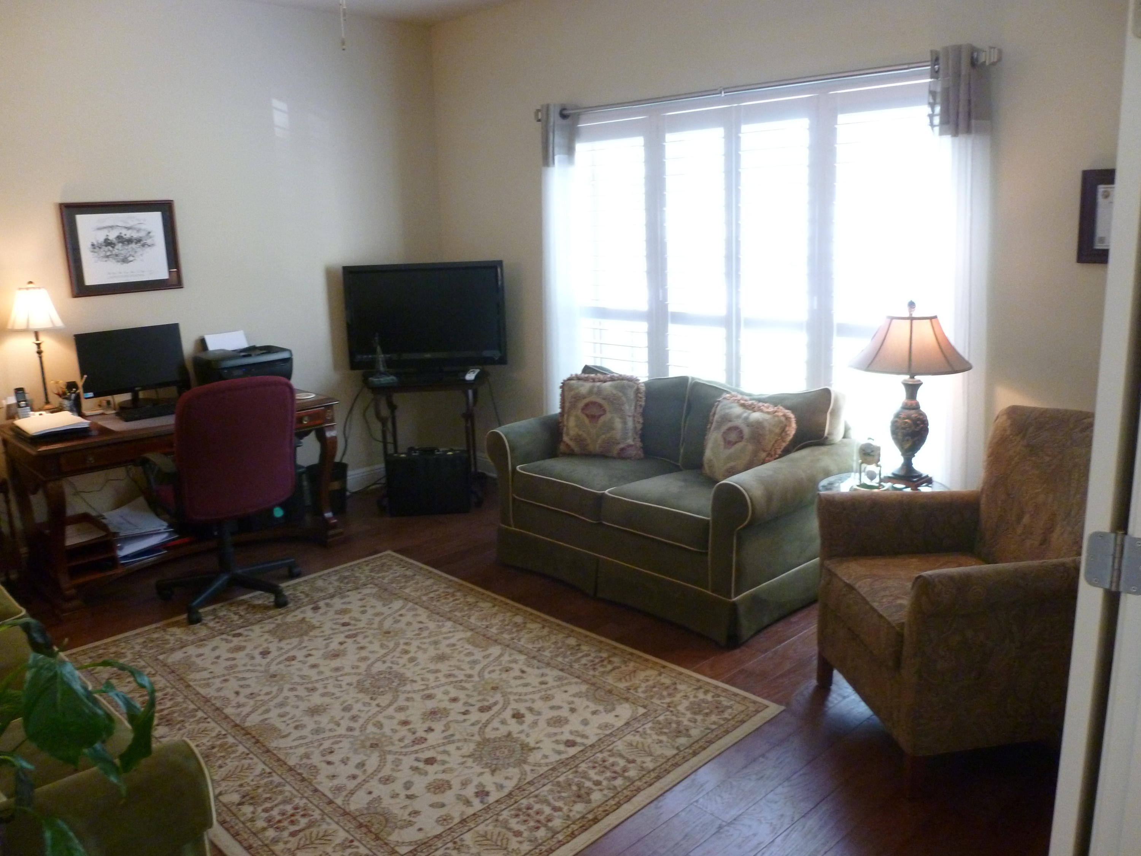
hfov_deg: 63.4
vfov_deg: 49.7
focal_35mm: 28
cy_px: 428
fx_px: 923
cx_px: 570
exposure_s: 1/30
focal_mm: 5
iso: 400
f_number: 3.3
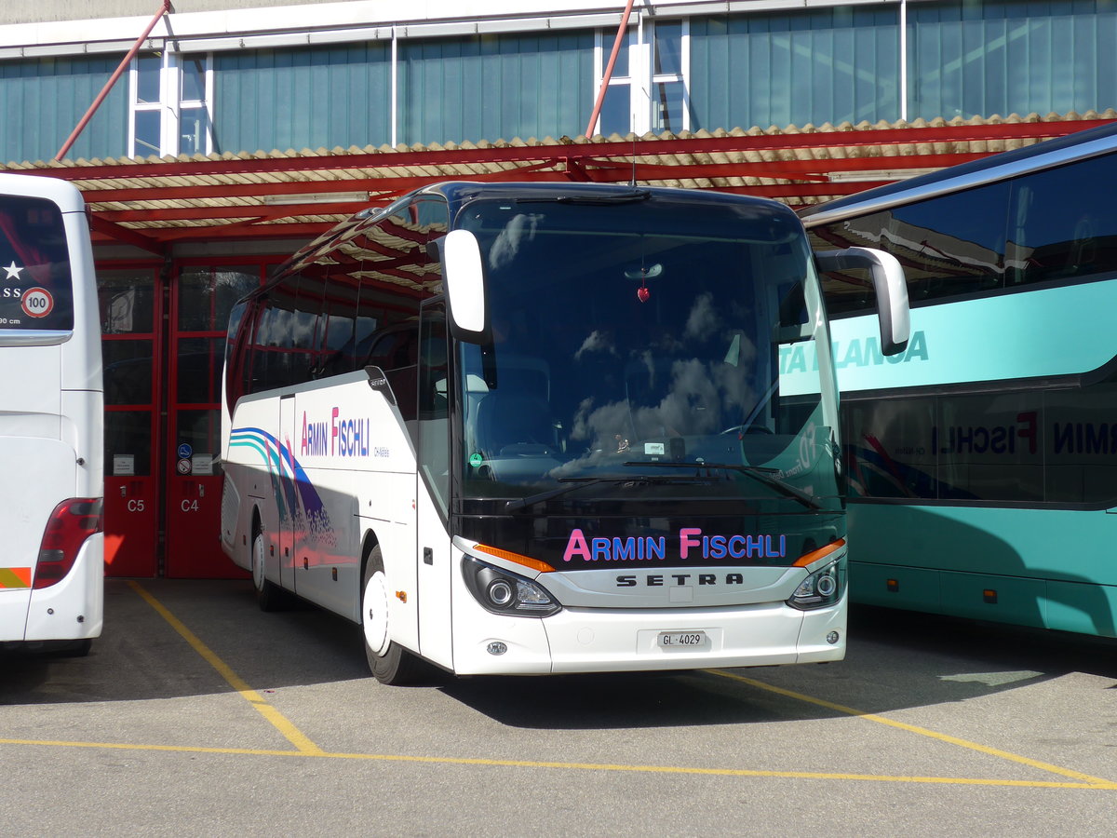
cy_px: 419
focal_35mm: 55
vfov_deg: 26.6
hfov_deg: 34.9
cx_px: 558
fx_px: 1775
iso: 80
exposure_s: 1/1000
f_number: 3.4
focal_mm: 11.3
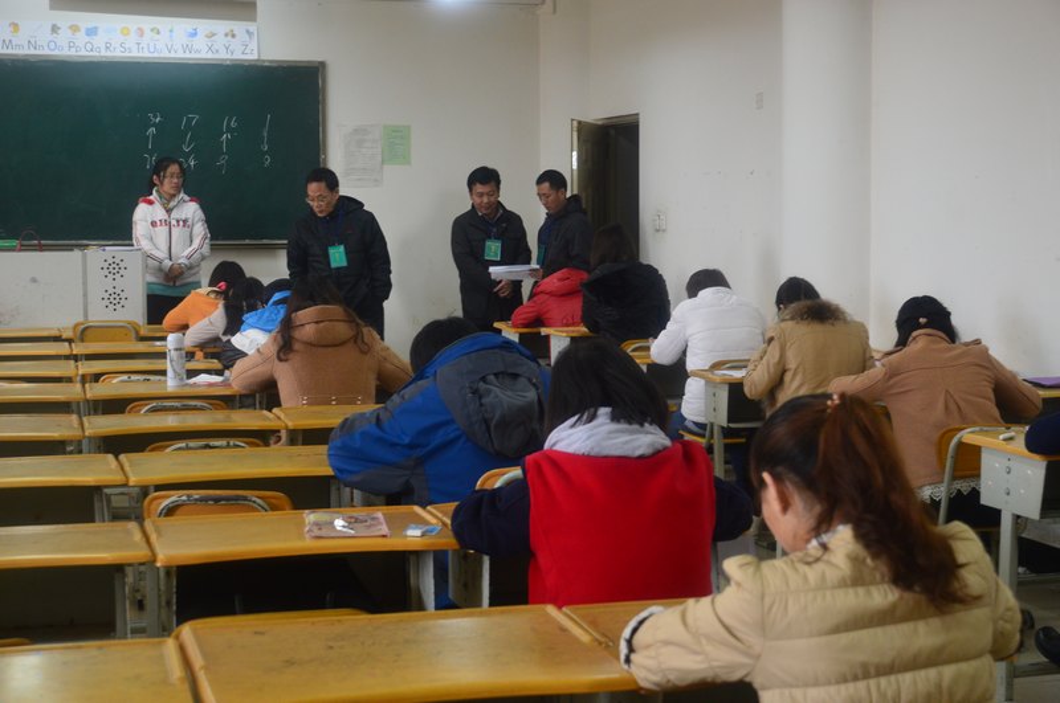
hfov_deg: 37.9
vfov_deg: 25.7
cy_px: 352
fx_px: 1544
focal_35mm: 52
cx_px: 530
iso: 800
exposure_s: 1/50
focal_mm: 35
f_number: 4.2
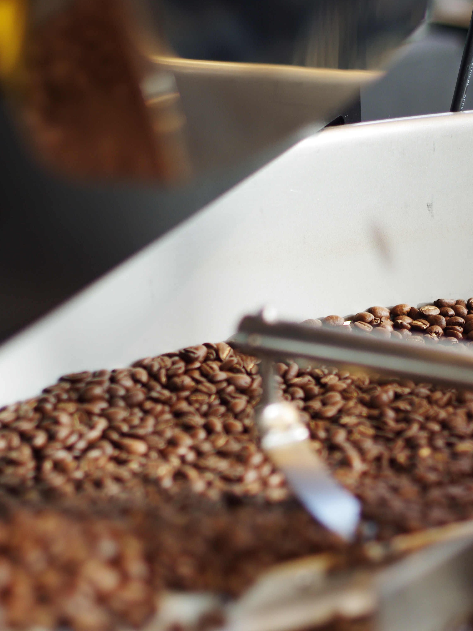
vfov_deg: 16.8
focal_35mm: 117
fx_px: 2132
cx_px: 369
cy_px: 331
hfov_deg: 12.6
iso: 200
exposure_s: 1/100
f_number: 2
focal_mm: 50
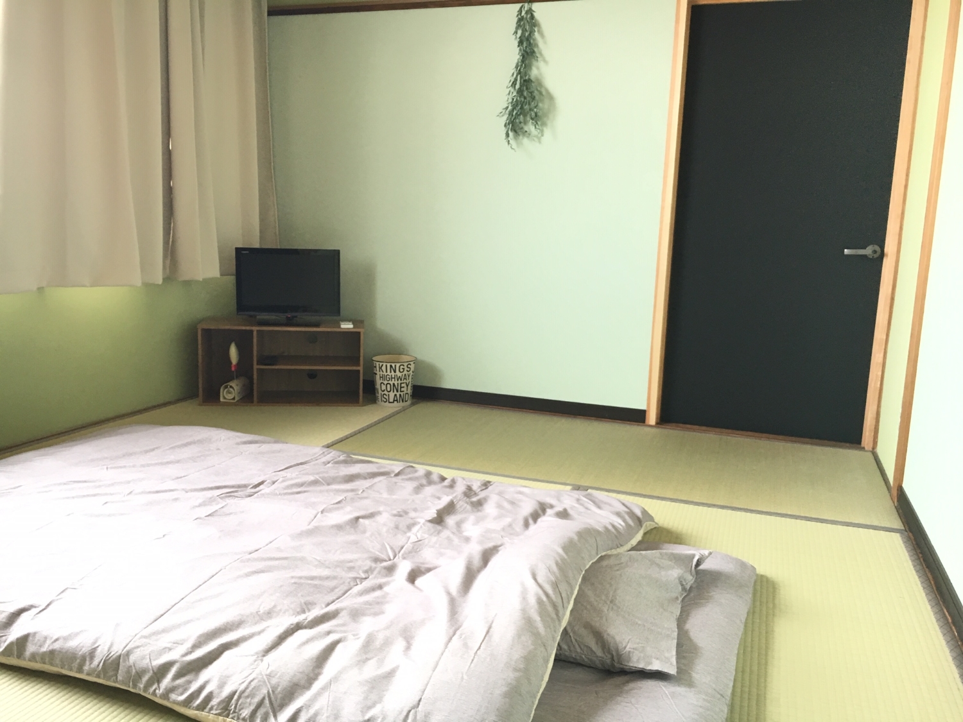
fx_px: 807
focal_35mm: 29
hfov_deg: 61.7
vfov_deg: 48.2
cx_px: 482
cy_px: 361
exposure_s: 1/30
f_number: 2.2
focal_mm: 4.15
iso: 40
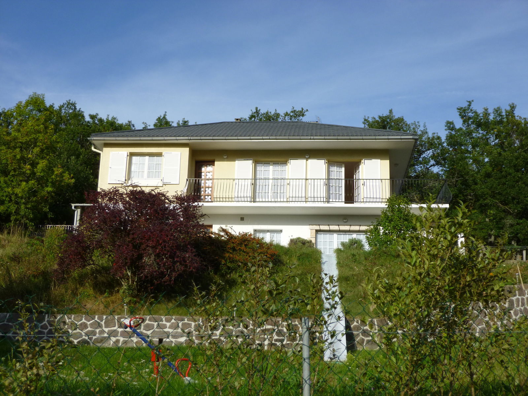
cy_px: 198
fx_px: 732
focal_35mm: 48
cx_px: 264
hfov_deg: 39.7
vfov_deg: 30.3
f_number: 4
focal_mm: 8.6
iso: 100
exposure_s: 1/800
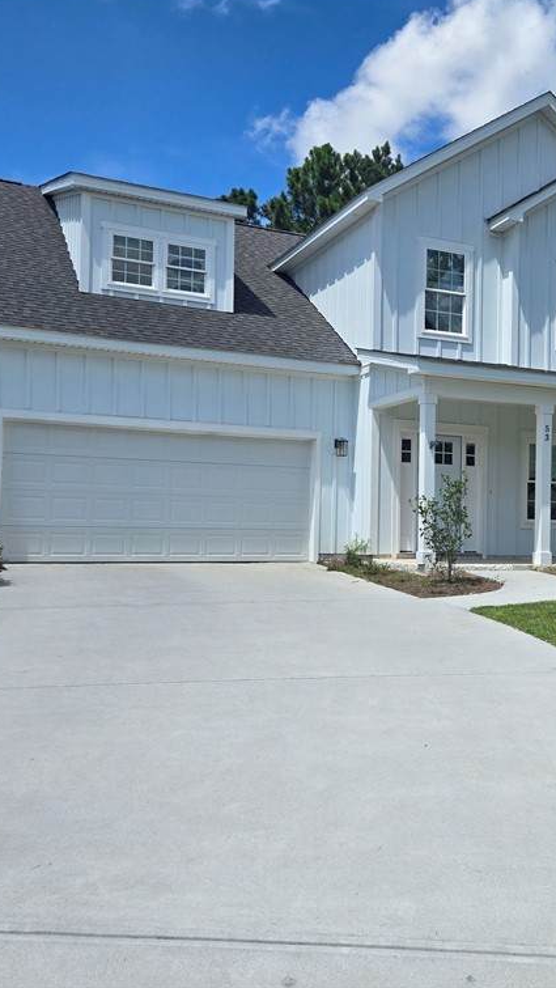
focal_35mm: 34
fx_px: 891
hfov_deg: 34.3
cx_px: 379
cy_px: 488
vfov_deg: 58.0
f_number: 1.8
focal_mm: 5.4
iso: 25
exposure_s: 1/2664
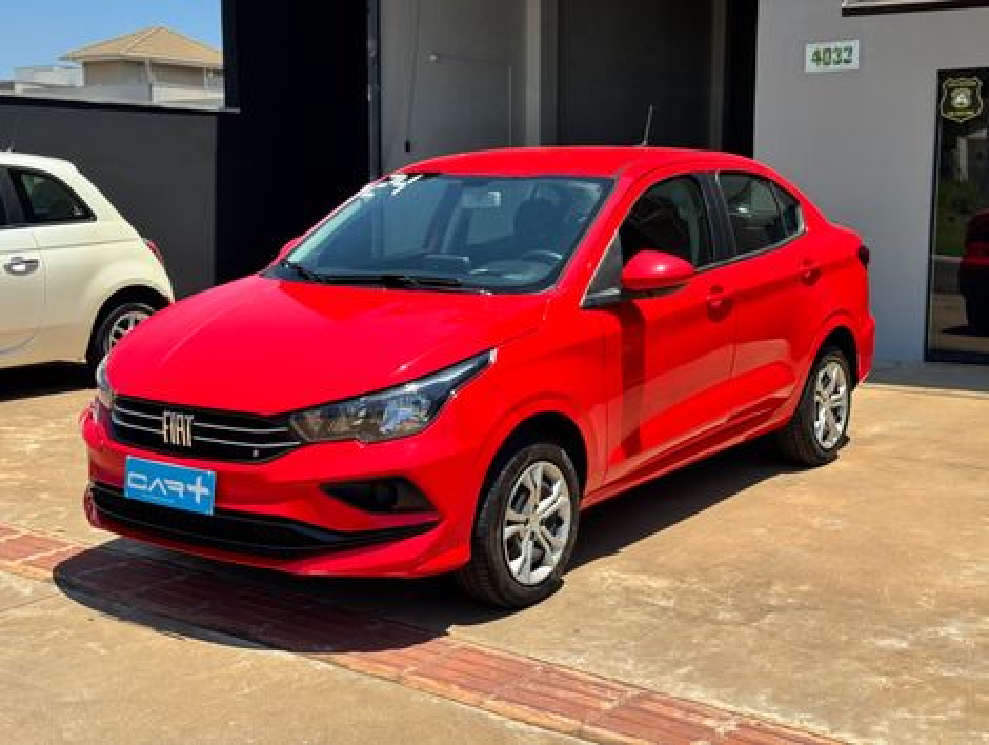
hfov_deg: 39.6
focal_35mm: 48
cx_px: 494
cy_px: 372
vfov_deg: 30.3
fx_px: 1373
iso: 64
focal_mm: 6.76
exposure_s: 1/3425
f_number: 1.78
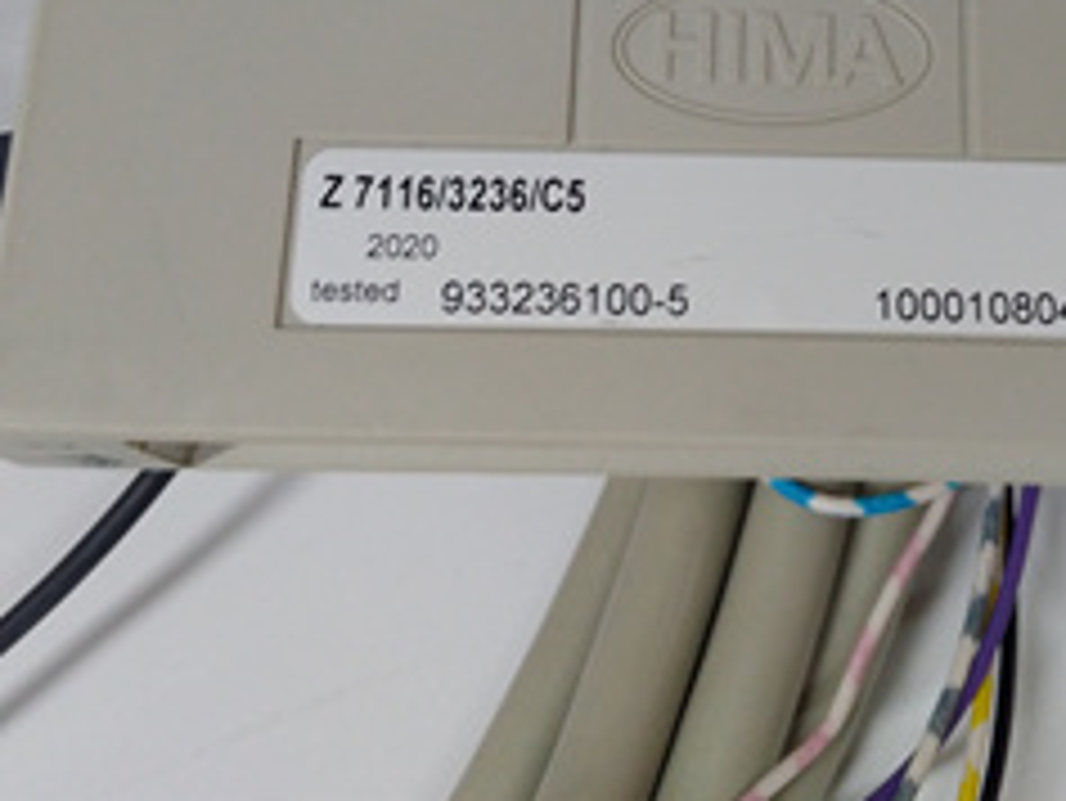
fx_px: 1756
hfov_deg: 33.3
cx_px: 765
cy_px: -29
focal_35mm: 57
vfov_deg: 24.3
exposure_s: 1/33
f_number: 2
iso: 199
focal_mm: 3.79
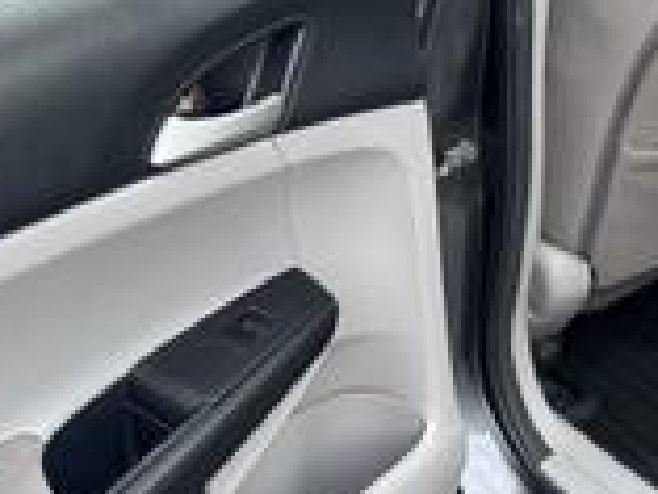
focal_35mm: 77
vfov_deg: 19.1
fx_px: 1465
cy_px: 306
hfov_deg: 23.7
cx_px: 725
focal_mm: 6.76
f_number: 1.78
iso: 200
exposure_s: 1/63
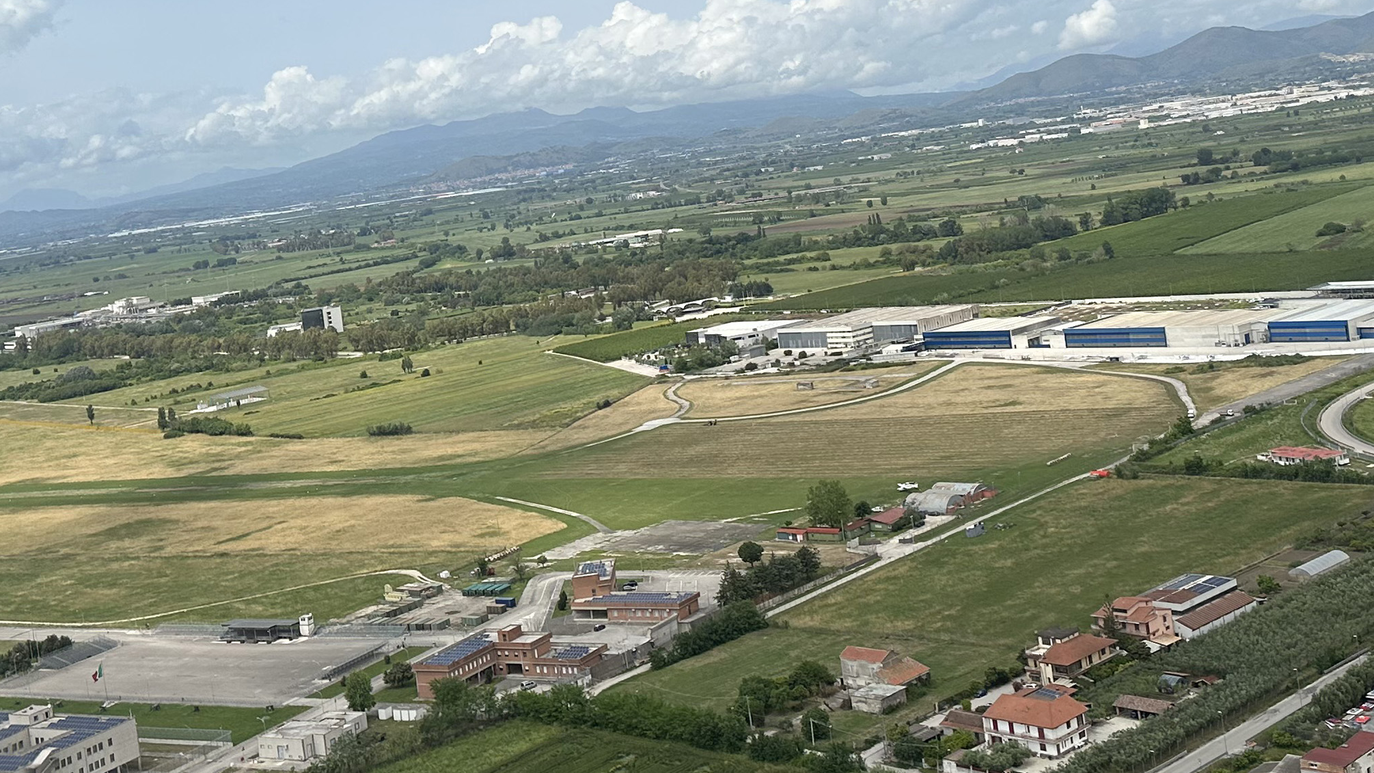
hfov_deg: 39.9
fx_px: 1894
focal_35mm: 52
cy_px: 185
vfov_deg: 22.8
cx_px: 691
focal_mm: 6.86
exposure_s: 1/7576
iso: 80
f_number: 1.78
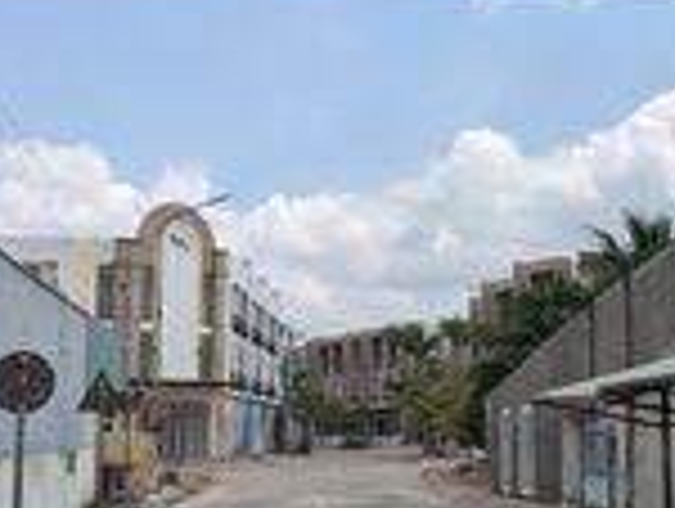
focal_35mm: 63
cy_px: 245
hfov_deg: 30.3
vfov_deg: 23.3
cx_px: 488
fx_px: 1230
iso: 62
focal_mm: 4.38
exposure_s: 1/4695
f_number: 1.73
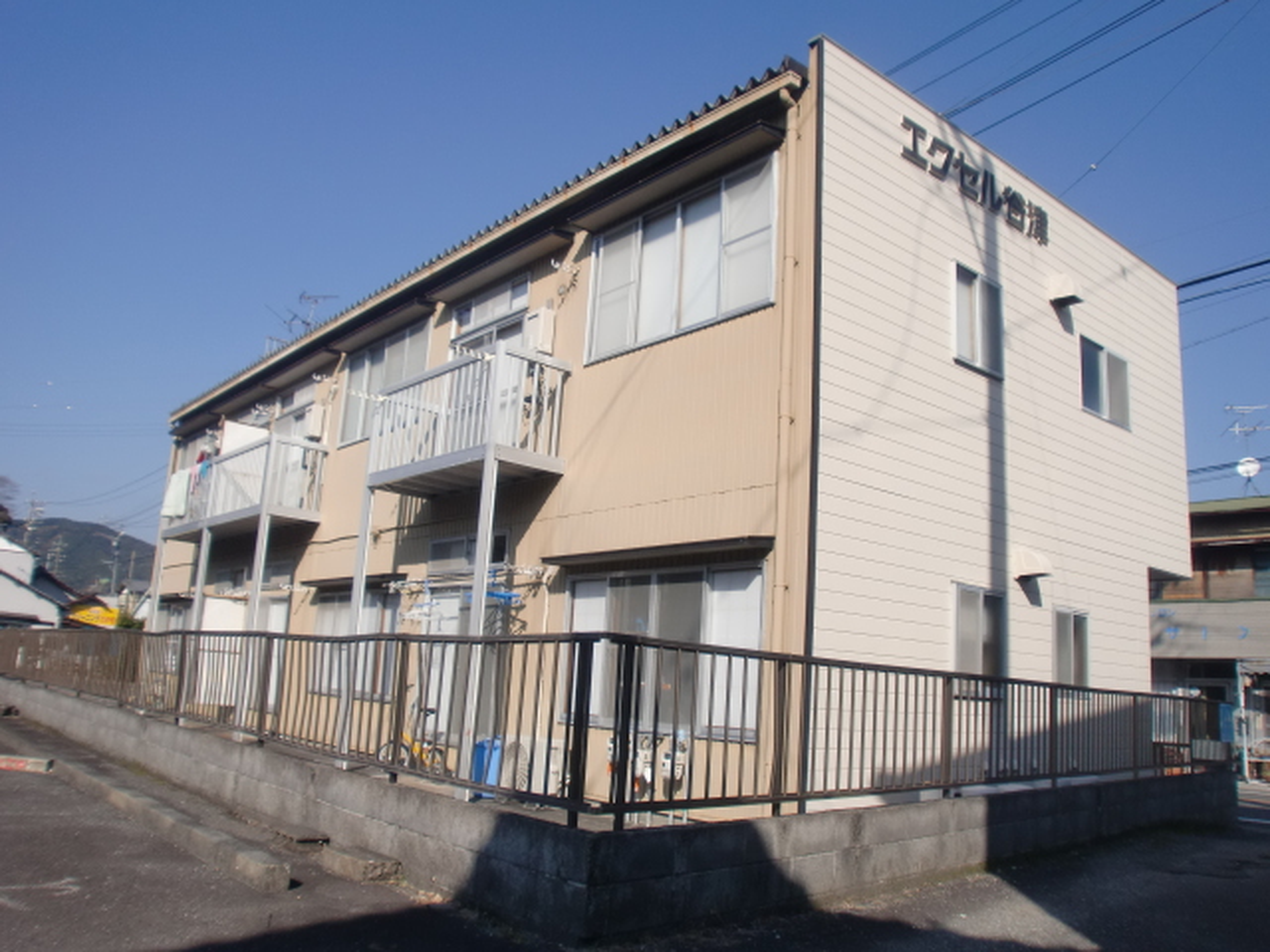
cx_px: 635
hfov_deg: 63.4
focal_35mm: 28
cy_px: 476
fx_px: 1027
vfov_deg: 49.7
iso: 64
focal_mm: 4.65
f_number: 7.8
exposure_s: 1/200
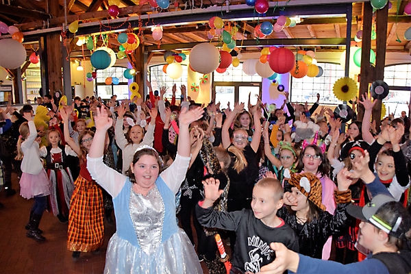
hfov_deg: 67.4
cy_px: 137
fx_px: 308
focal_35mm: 27
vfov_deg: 47.9
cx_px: 206
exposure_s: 1/60
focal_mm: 18
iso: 2000
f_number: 3.5
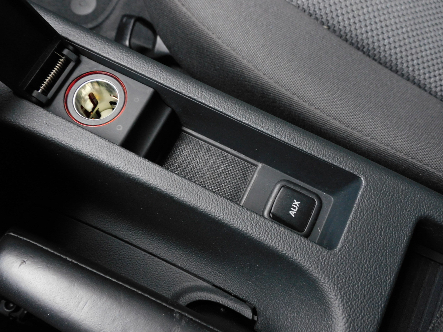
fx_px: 384
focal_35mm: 30
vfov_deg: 46.8
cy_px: 166
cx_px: 222
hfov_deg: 60.0
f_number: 3.5
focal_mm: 5.4
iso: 400
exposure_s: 1/13
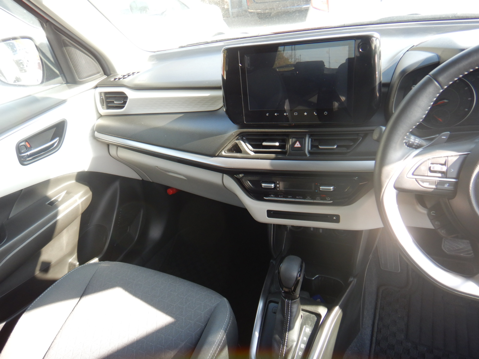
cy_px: 180
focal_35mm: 24
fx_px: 332
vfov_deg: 56.8
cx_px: 240
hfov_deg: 71.6
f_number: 2.8
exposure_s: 1/60
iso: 125
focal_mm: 4.3
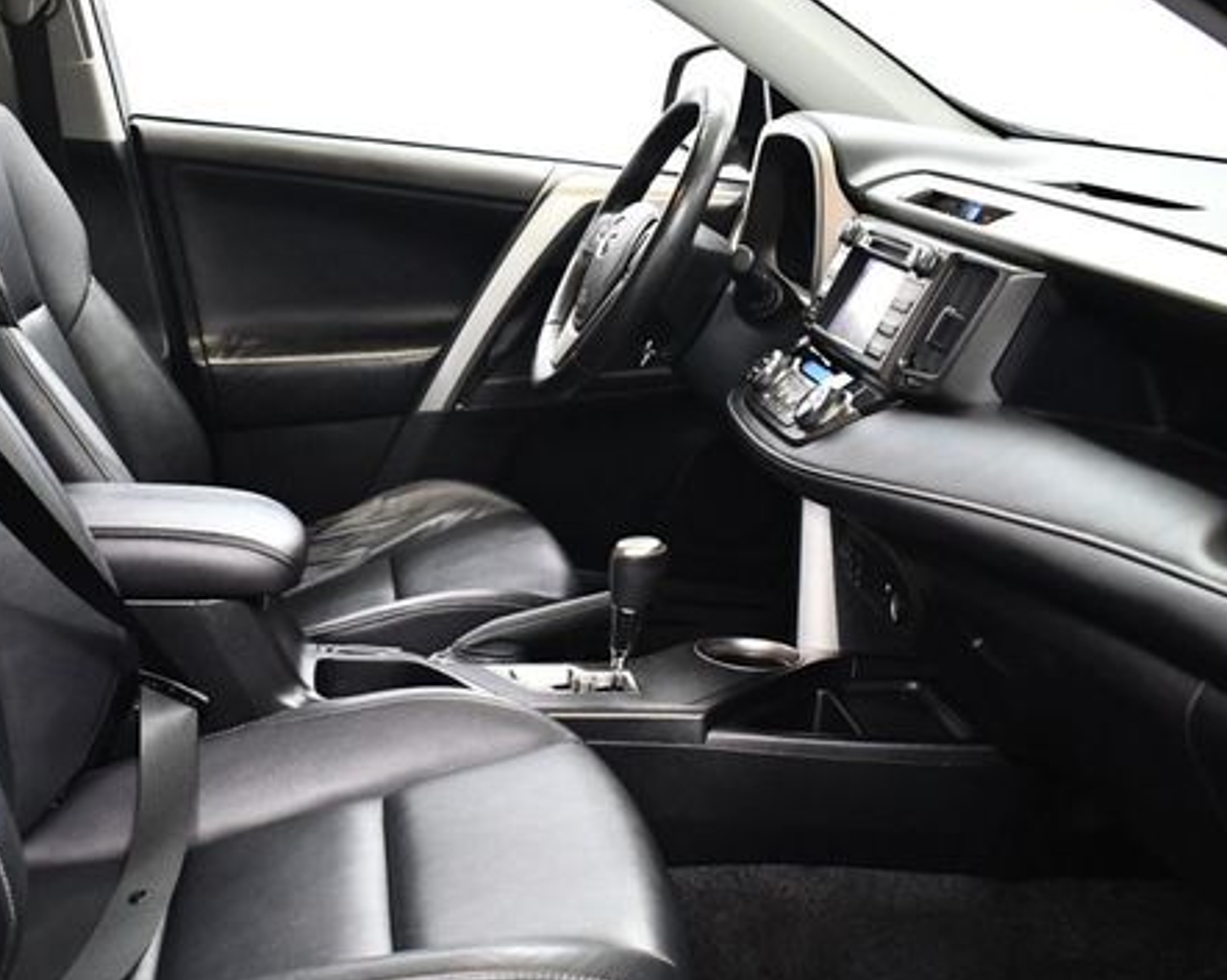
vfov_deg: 30.8
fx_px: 1778
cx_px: 405
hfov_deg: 37.6
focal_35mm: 49
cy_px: 561
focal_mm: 18
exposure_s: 1/100
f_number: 3.5
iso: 3200
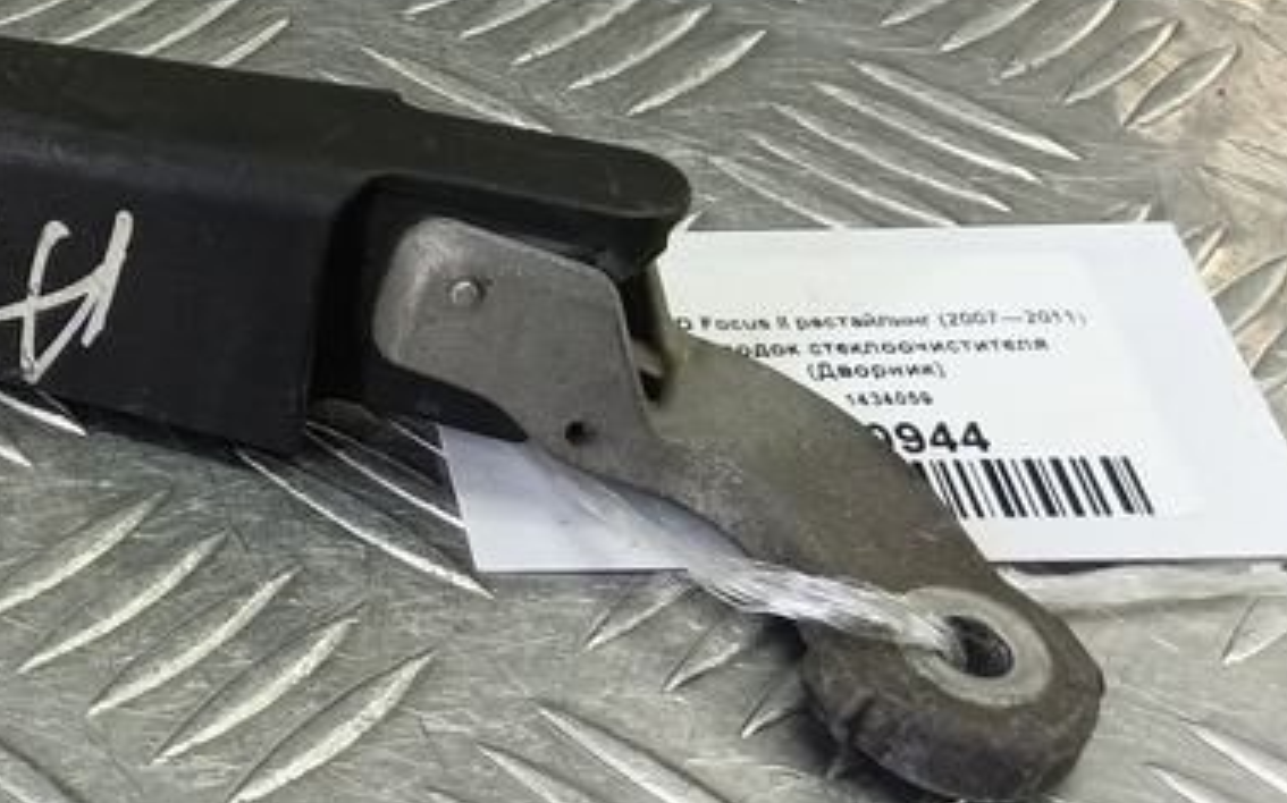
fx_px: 2314
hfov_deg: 27.9
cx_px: -184
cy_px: 112
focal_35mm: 66
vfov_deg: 19.4
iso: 121
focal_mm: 4.11
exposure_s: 1/50
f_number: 1.6
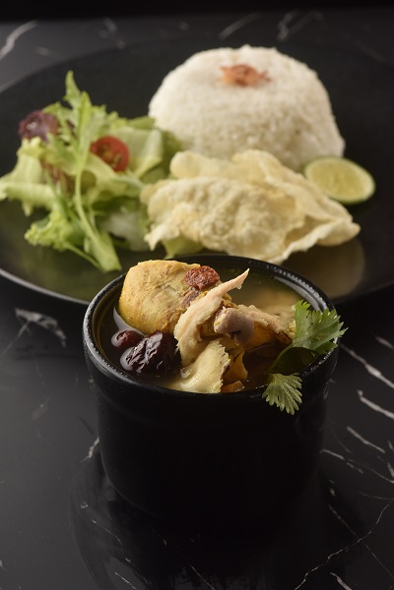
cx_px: 197
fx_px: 1642
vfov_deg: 20.4
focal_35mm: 100
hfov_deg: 13.7
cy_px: 295
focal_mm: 100
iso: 400
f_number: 13
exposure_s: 1/100
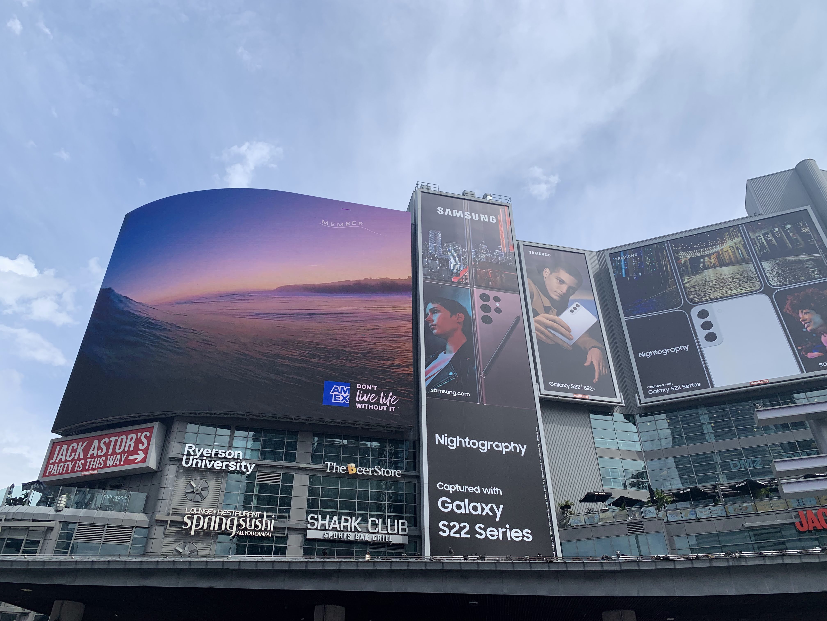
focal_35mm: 26
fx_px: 621
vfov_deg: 53.1
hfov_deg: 67.3
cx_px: 414
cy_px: 310
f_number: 1.8
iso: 25
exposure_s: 1/2755
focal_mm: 4.25
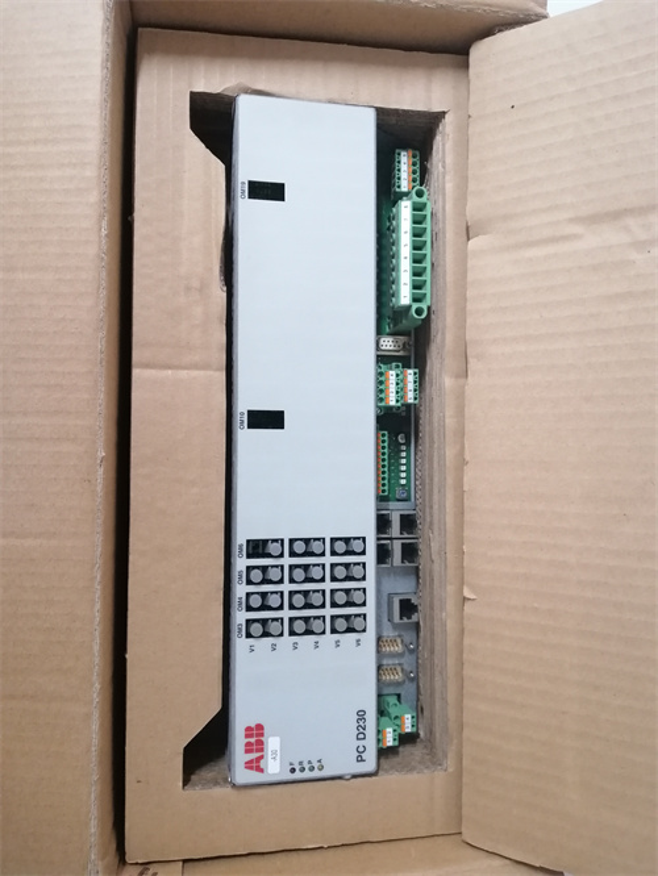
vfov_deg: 67.3
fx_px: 659
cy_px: 438
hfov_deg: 53.1
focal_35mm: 26
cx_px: 329
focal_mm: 3.81
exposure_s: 1/25
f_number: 2.2
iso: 400
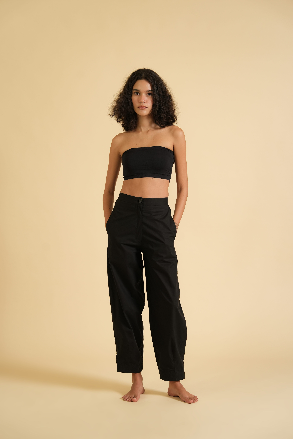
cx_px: 146
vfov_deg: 29.7
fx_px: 830
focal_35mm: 68
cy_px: 220
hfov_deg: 20.0
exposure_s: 1/125
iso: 500
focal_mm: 68
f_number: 4.5
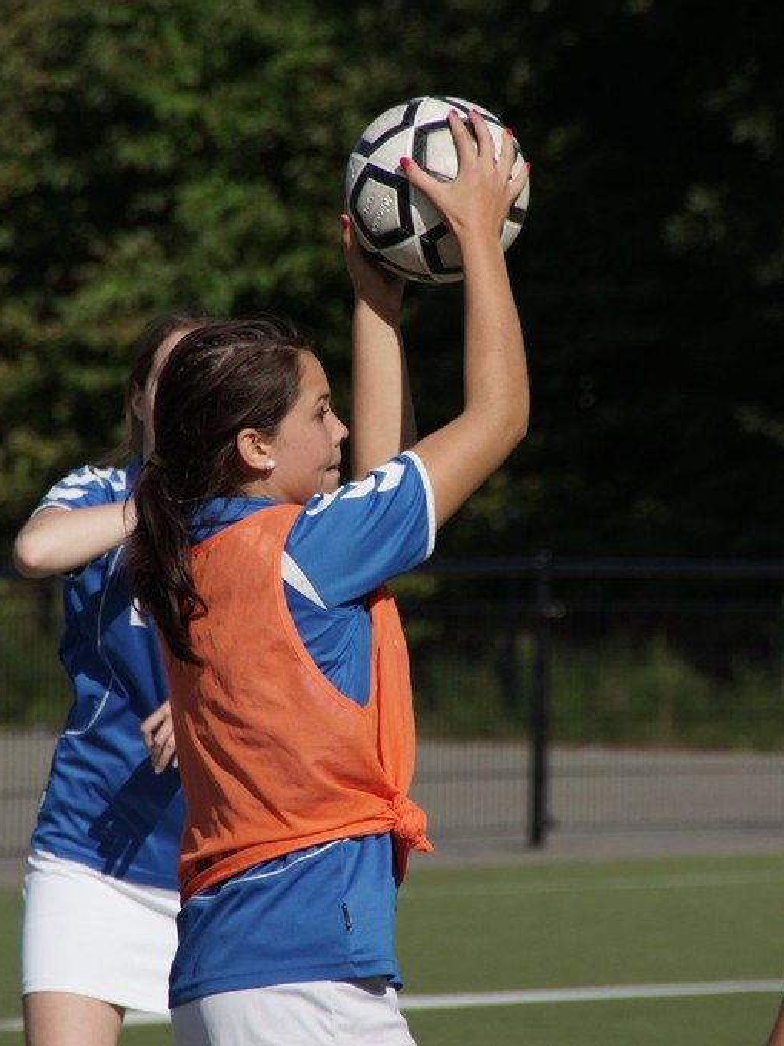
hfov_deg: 2.7
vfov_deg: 3.7
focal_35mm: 543
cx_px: 398
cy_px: 523
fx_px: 16398
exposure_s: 1/1000
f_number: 8
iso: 200
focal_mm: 250
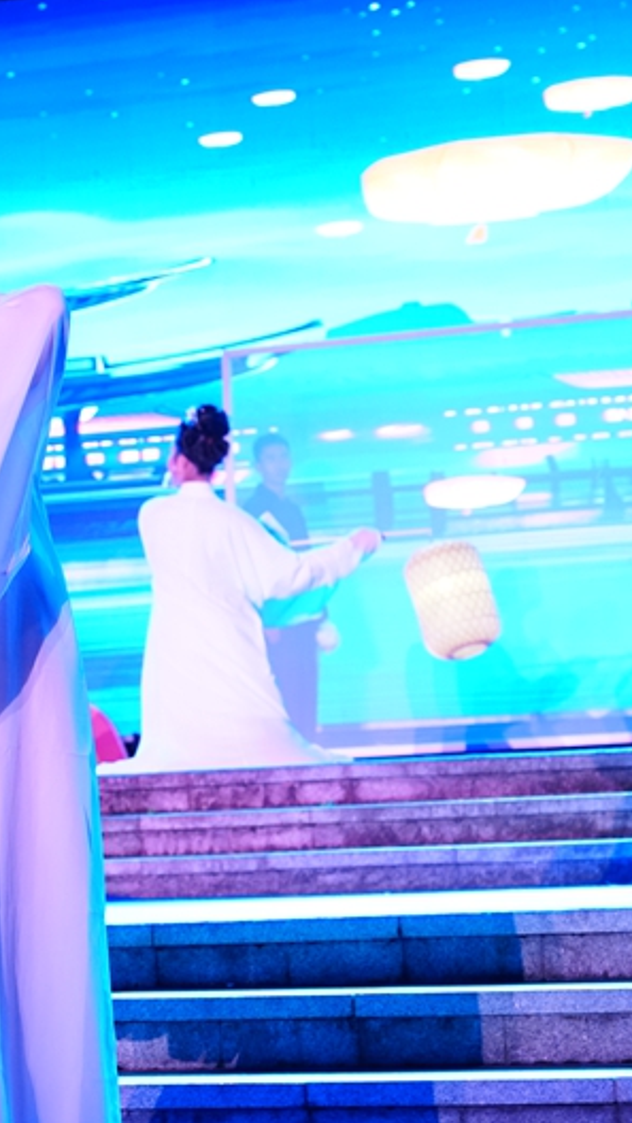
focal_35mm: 119
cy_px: 558
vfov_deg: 18.0
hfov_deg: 10.0
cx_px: -109
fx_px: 3545
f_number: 5.6
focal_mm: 75
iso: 3200
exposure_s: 1/80
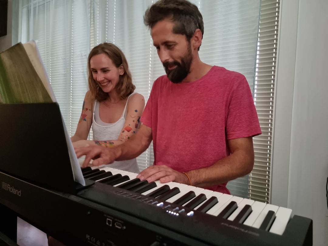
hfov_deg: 71.6
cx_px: 164
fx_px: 227
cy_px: 123
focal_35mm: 24
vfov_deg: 56.8
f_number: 1.8
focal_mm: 6.7
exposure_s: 1/20
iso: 1250
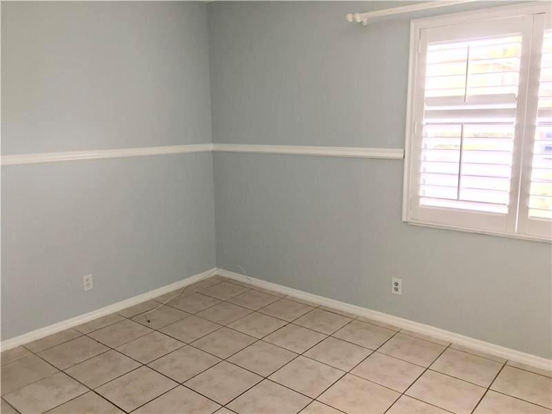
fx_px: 462
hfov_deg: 61.7
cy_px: 207
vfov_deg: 48.2
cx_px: 276
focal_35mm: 29
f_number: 2.2
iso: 80
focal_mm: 4.15
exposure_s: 1/30
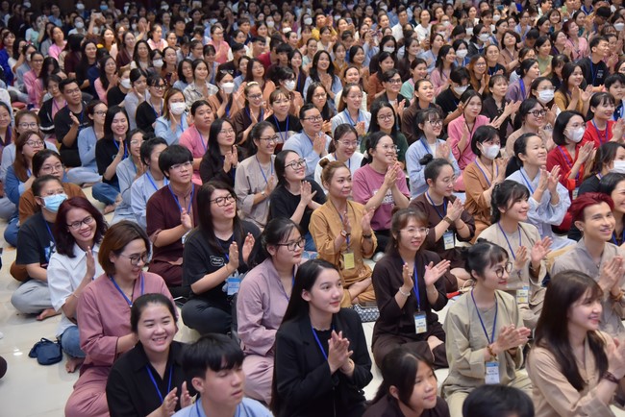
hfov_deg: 36.2
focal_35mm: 55
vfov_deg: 24.6
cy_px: 208
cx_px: 312
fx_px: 955
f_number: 4.5
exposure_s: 1/160
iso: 1250
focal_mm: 55
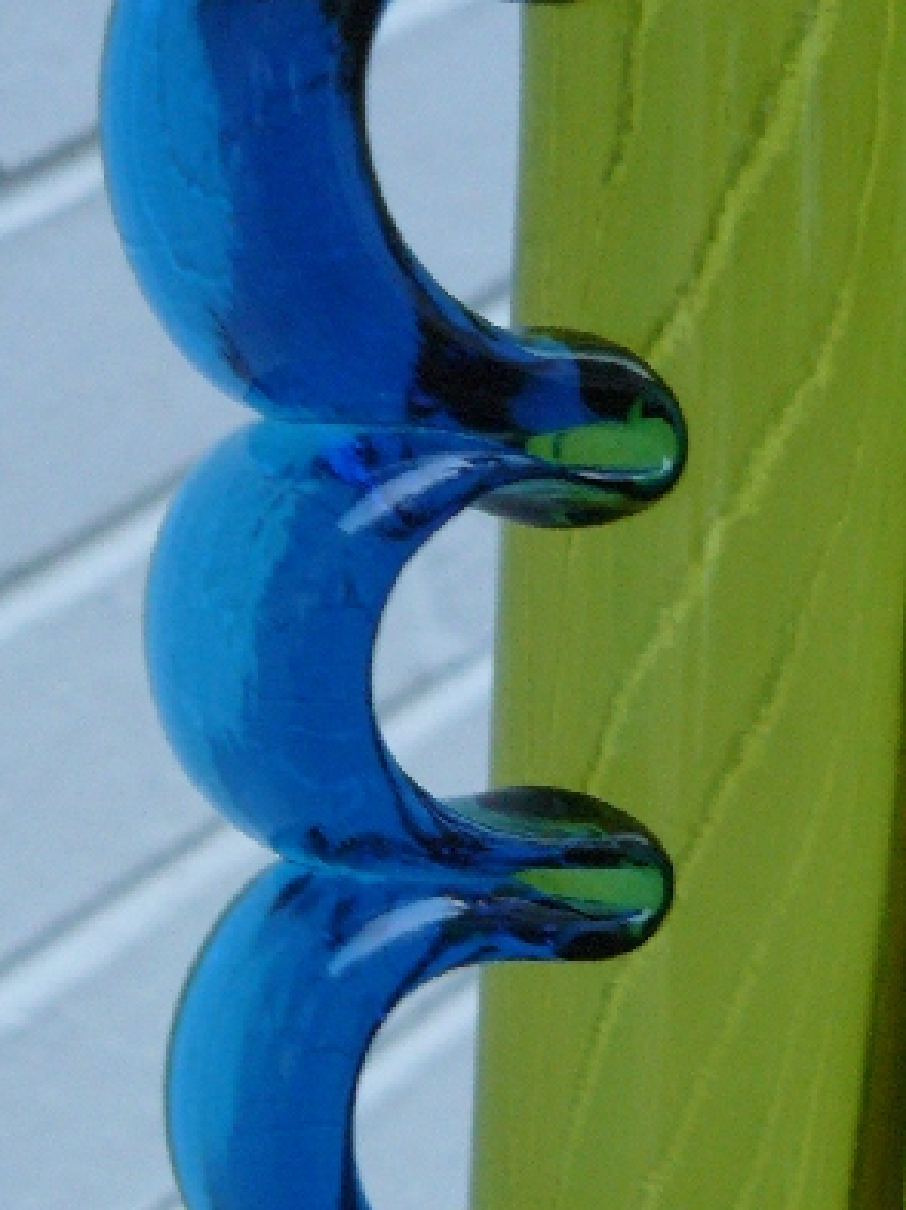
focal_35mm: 78
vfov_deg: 24.7
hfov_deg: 18.9
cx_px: 433
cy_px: 917
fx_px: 2725
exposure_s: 1/25
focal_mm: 6
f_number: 2.8
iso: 200
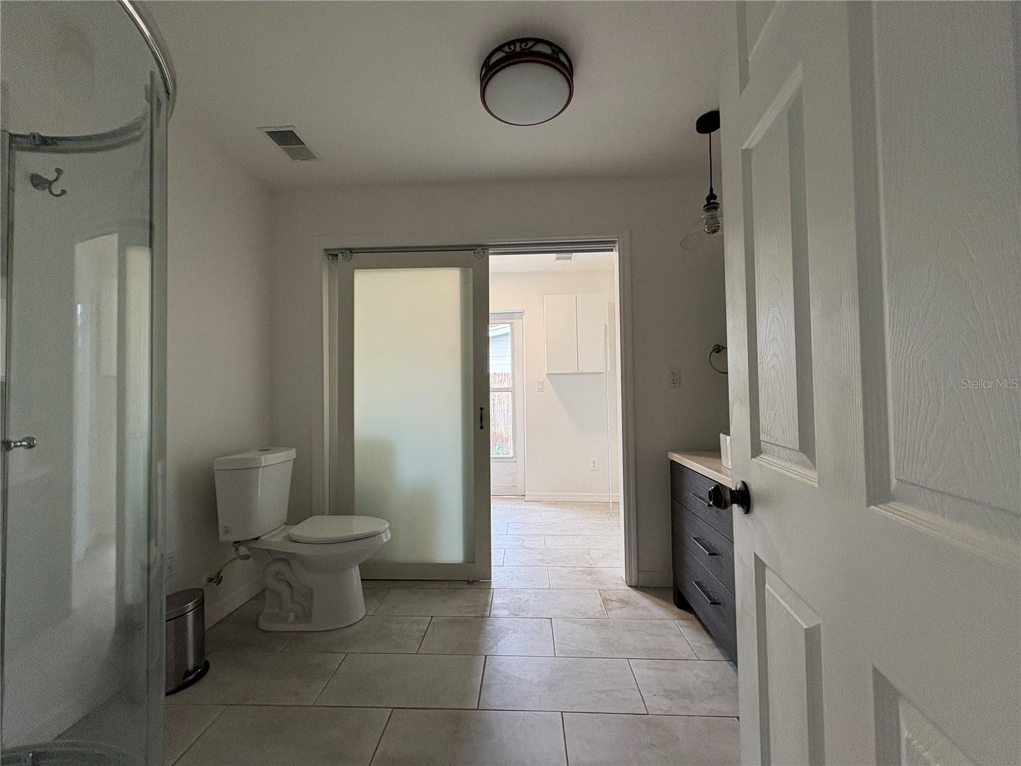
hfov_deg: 102.1
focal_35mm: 14
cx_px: 510
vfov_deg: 85.7
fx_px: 413
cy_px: 383
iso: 200
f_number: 2.2
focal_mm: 2.22
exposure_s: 1/120
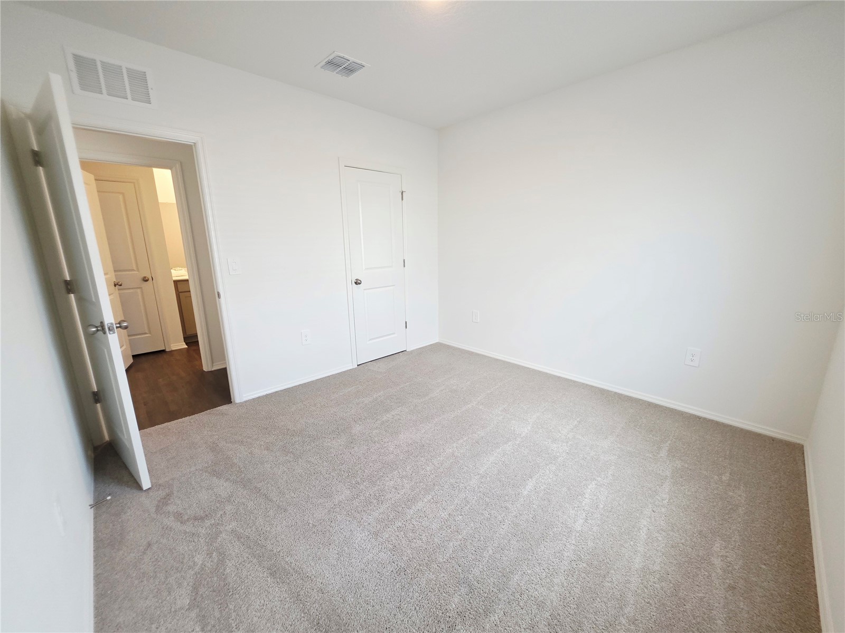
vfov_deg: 89.9
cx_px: 422
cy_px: 316
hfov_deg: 106.2
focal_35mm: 13
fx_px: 317
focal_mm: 2.2
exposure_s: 1/120
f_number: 1.9
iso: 200
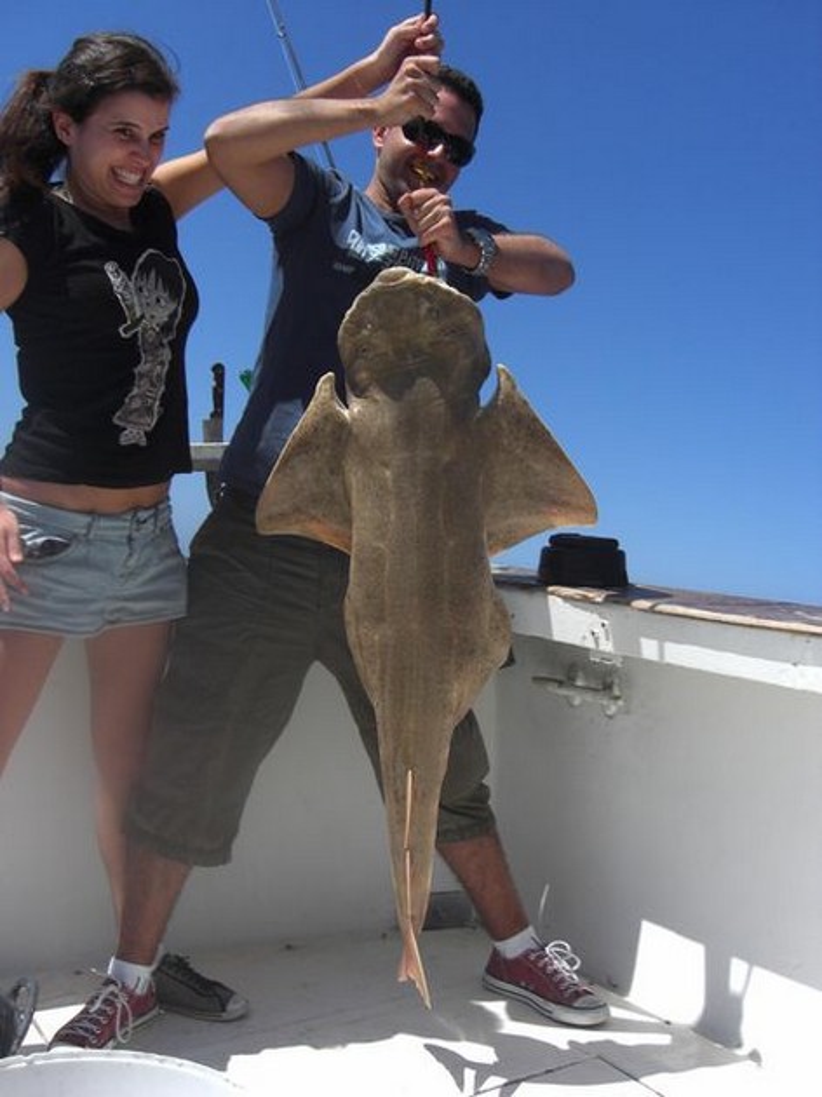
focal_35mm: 38
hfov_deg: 37.7
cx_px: 411
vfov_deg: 49.0
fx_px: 1204
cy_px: 548
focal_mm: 7.9
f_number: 8
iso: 80
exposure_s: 1/200
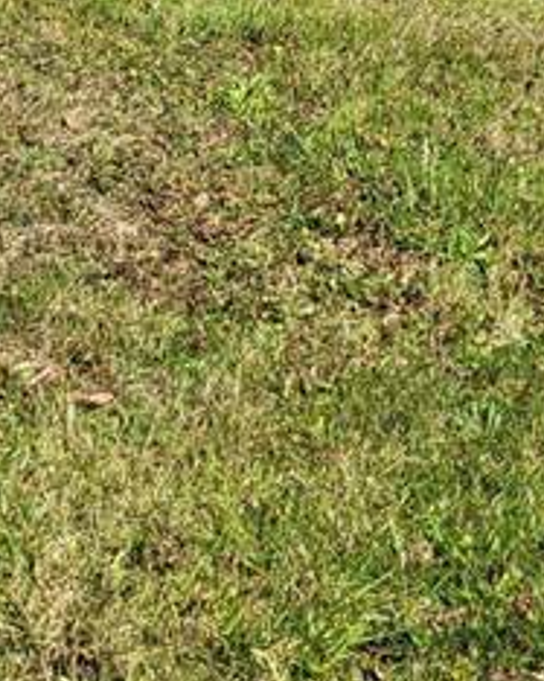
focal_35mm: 104
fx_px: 2094
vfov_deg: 17.9
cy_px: -52
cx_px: 276
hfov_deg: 14.8
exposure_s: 1/2450
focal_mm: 4.25
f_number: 1.8
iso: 50
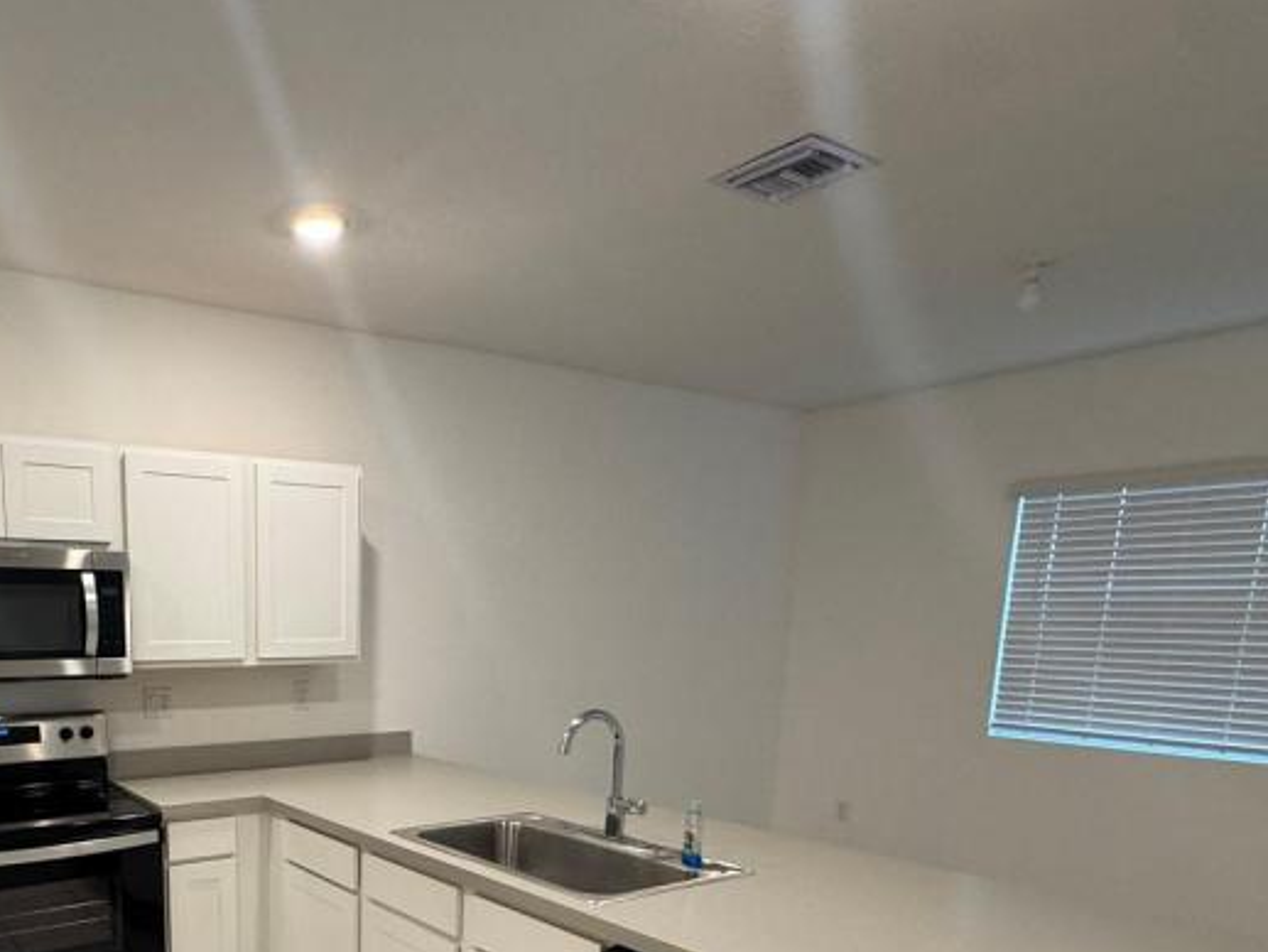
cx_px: 329
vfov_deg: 49.1
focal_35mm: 26
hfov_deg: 63.6
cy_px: 797
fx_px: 953
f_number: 2.2
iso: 160
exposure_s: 1/60
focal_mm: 2.22
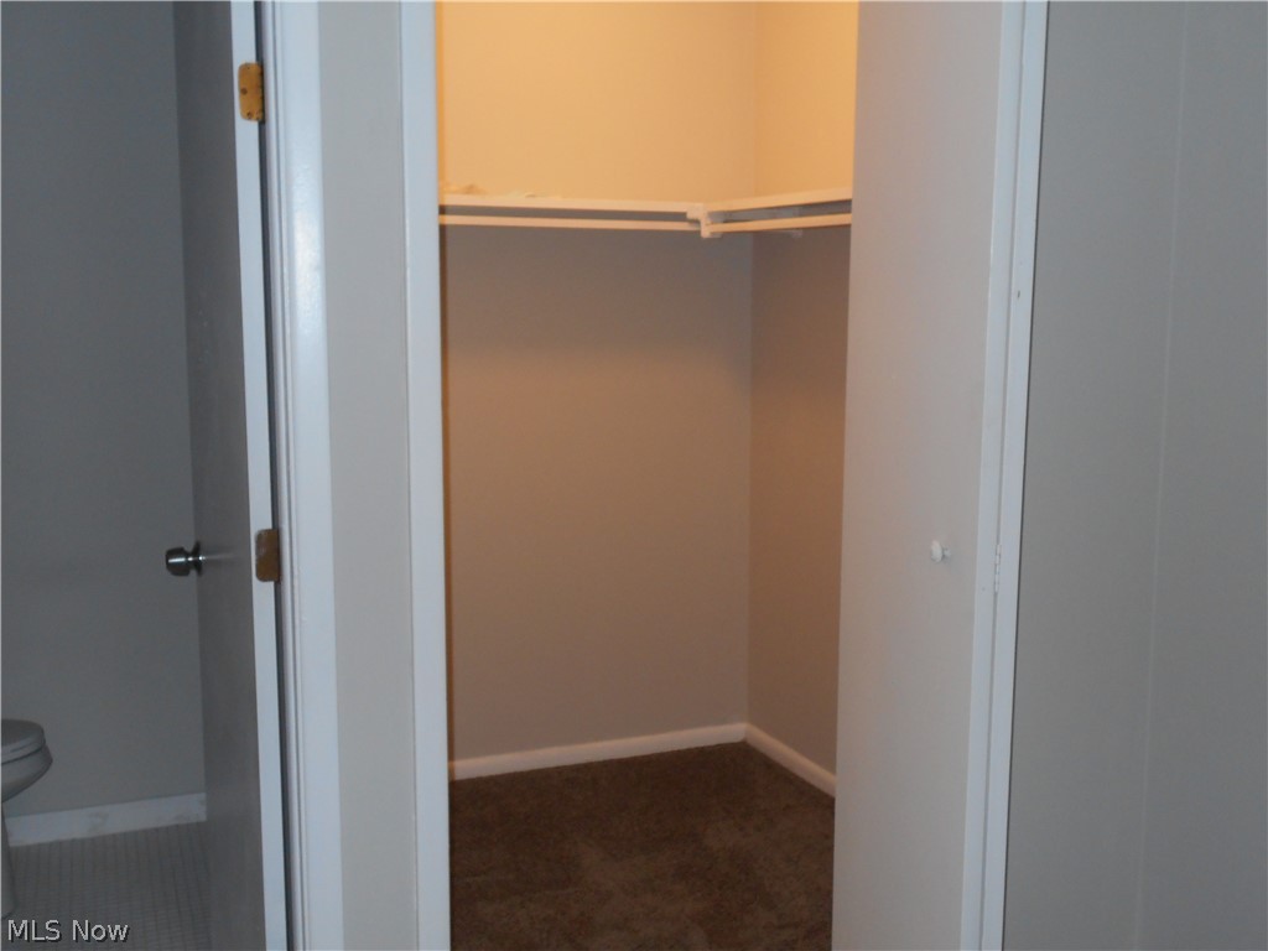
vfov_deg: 38.7
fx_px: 1355
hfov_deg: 50.1
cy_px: 476
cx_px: 634
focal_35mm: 37
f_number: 3.9
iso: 200
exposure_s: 1/30
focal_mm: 6.7
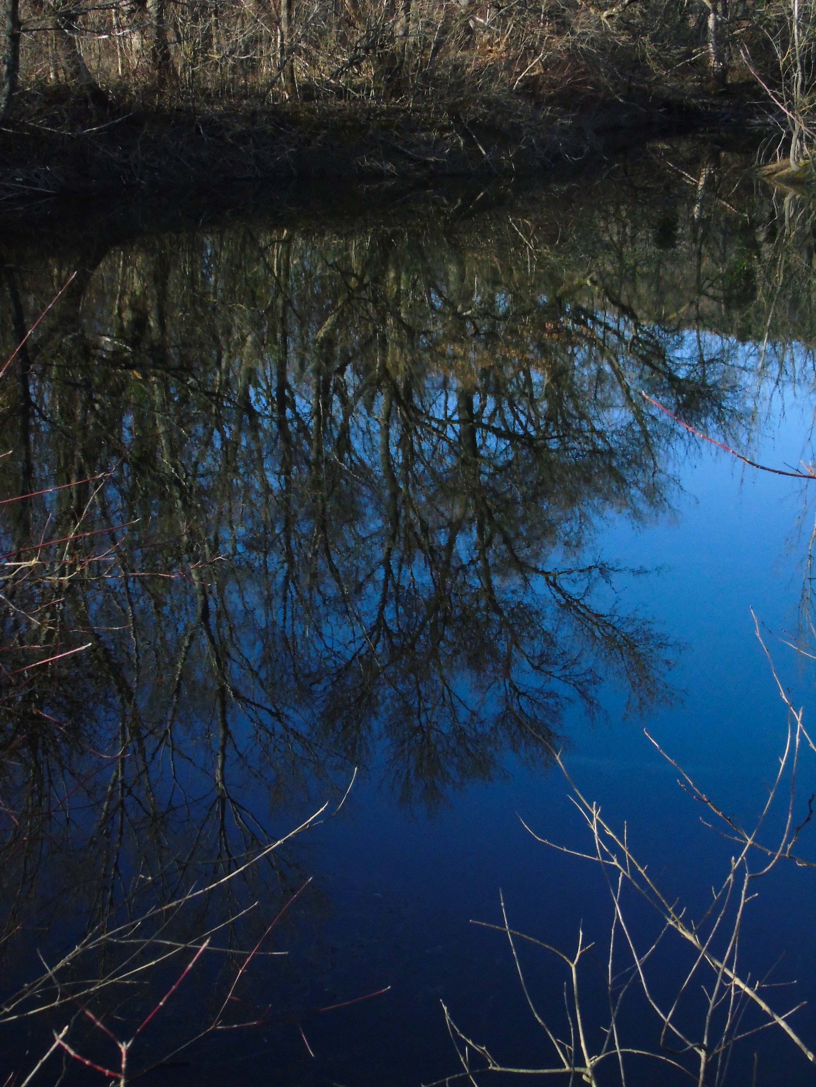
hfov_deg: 27.0
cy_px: 544
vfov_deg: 35.5
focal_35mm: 54
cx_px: 408
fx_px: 1697
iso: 400
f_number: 5
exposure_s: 1/320
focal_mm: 9.6
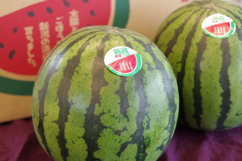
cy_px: 80
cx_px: 121
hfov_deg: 27.0
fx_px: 504
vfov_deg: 18.2
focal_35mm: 75
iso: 800
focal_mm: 50
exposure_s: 1/100
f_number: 3.2
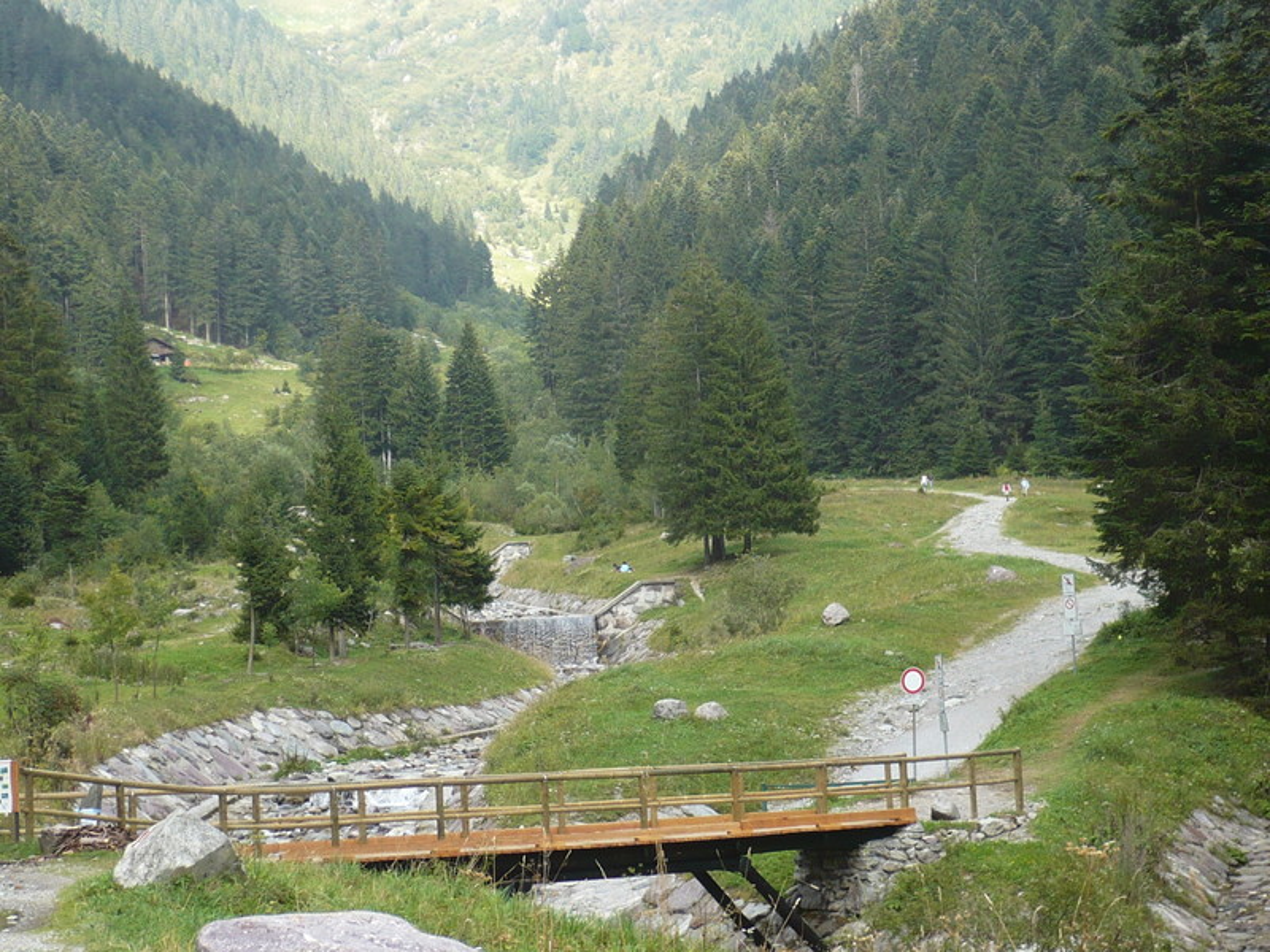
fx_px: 3155
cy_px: 476
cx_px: 635
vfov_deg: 17.2
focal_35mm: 86
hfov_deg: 22.8
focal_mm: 10.4
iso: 100
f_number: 3.8
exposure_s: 1/160
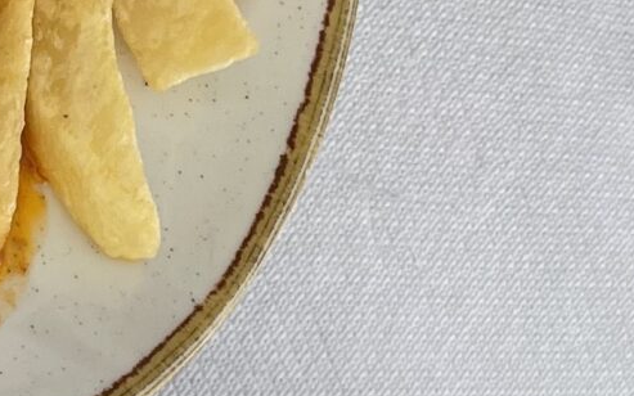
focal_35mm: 143
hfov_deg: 13.7
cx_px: -341
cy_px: 985
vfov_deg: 8.3
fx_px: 2471
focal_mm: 4.2
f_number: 1.6
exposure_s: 1/123
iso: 32
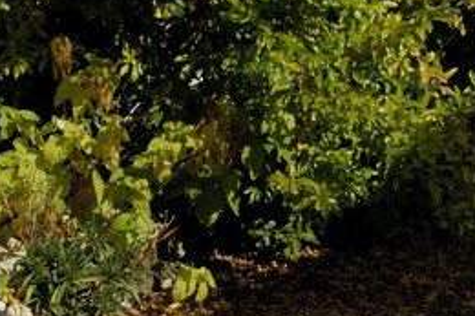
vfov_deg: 4.2
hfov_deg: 6.5
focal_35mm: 314
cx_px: 700
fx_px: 4140
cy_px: -785
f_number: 11
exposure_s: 1/160
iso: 100
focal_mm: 34
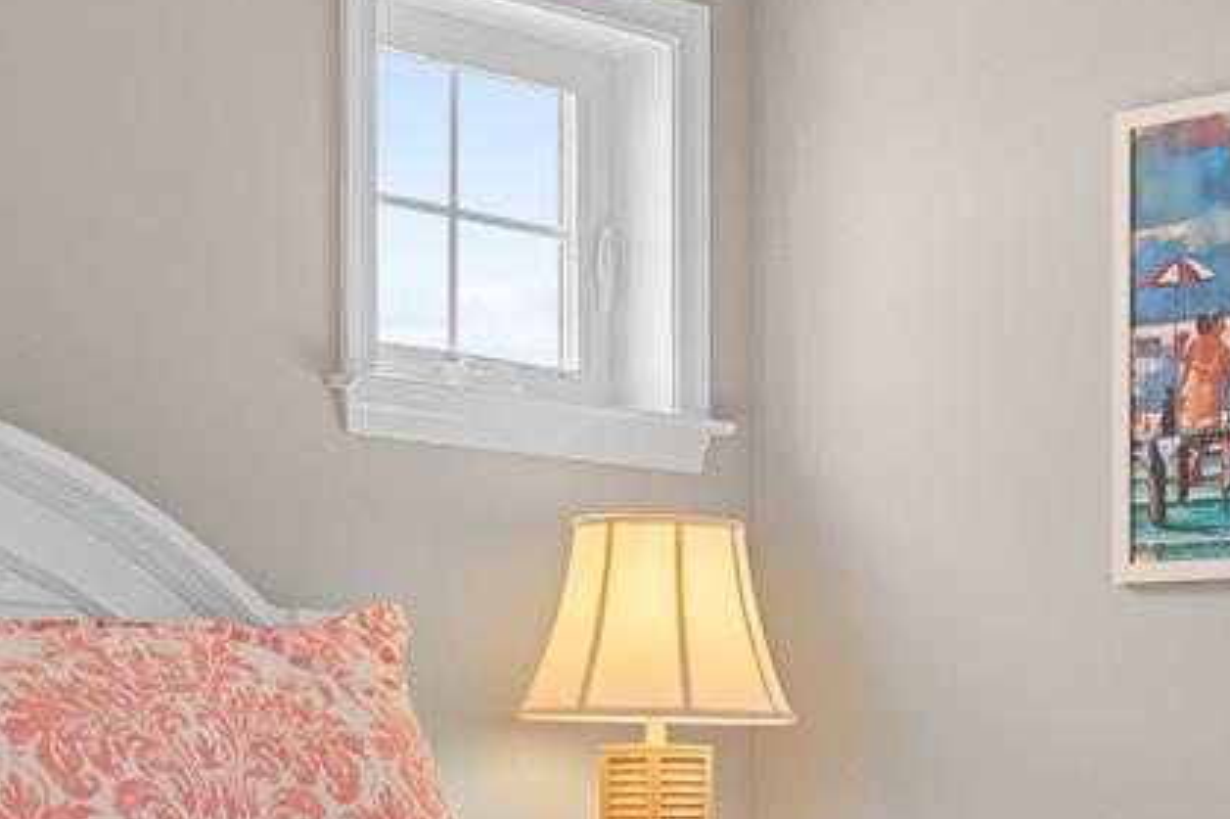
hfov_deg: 22.5
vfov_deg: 15.0
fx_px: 3055
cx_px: 980
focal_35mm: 89
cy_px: 788
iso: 200
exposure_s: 1/3
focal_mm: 12.2
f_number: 6.3
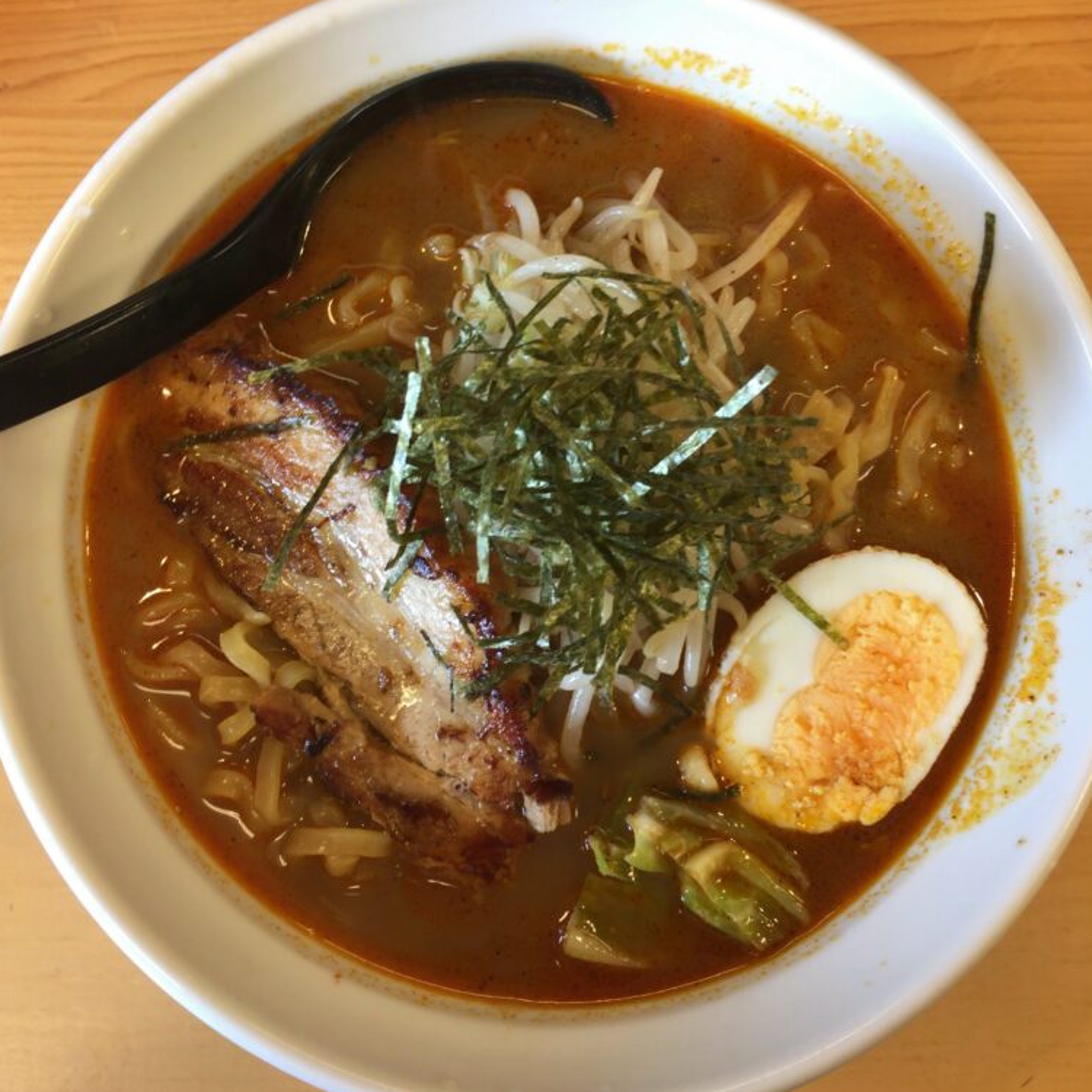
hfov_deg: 47.2
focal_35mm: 35
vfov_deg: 46.9
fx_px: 1249
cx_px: 550
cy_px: 435
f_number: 2.2
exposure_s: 1/24
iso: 32
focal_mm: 4.15
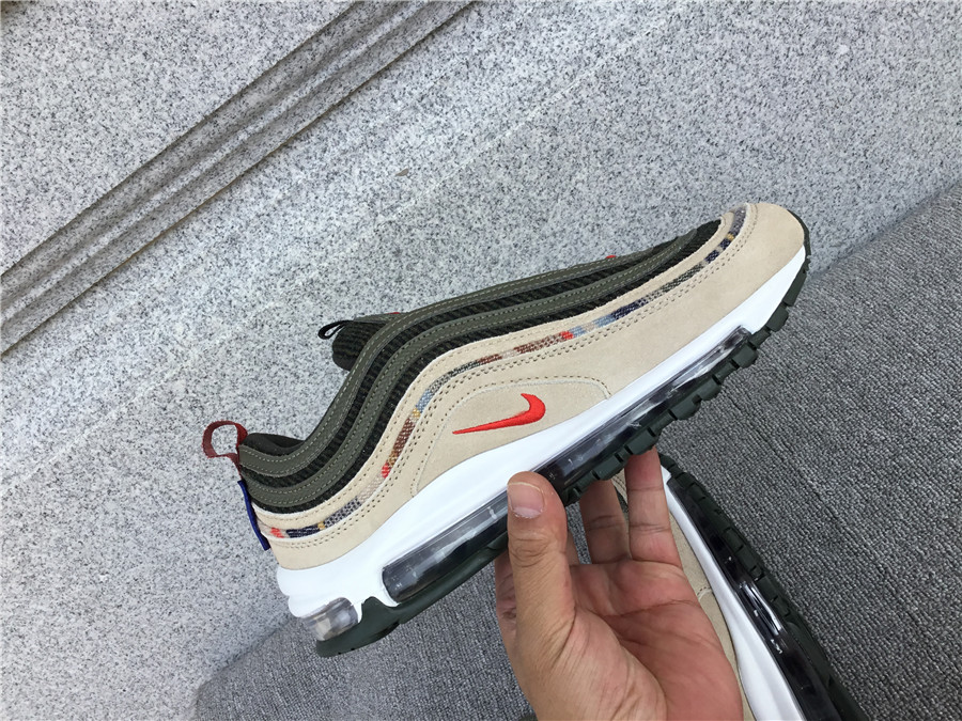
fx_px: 862
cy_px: 360
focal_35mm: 31
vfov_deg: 45.4
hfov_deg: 58.4
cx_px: 481
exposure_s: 1/586
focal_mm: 3.3
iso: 25
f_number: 2.4
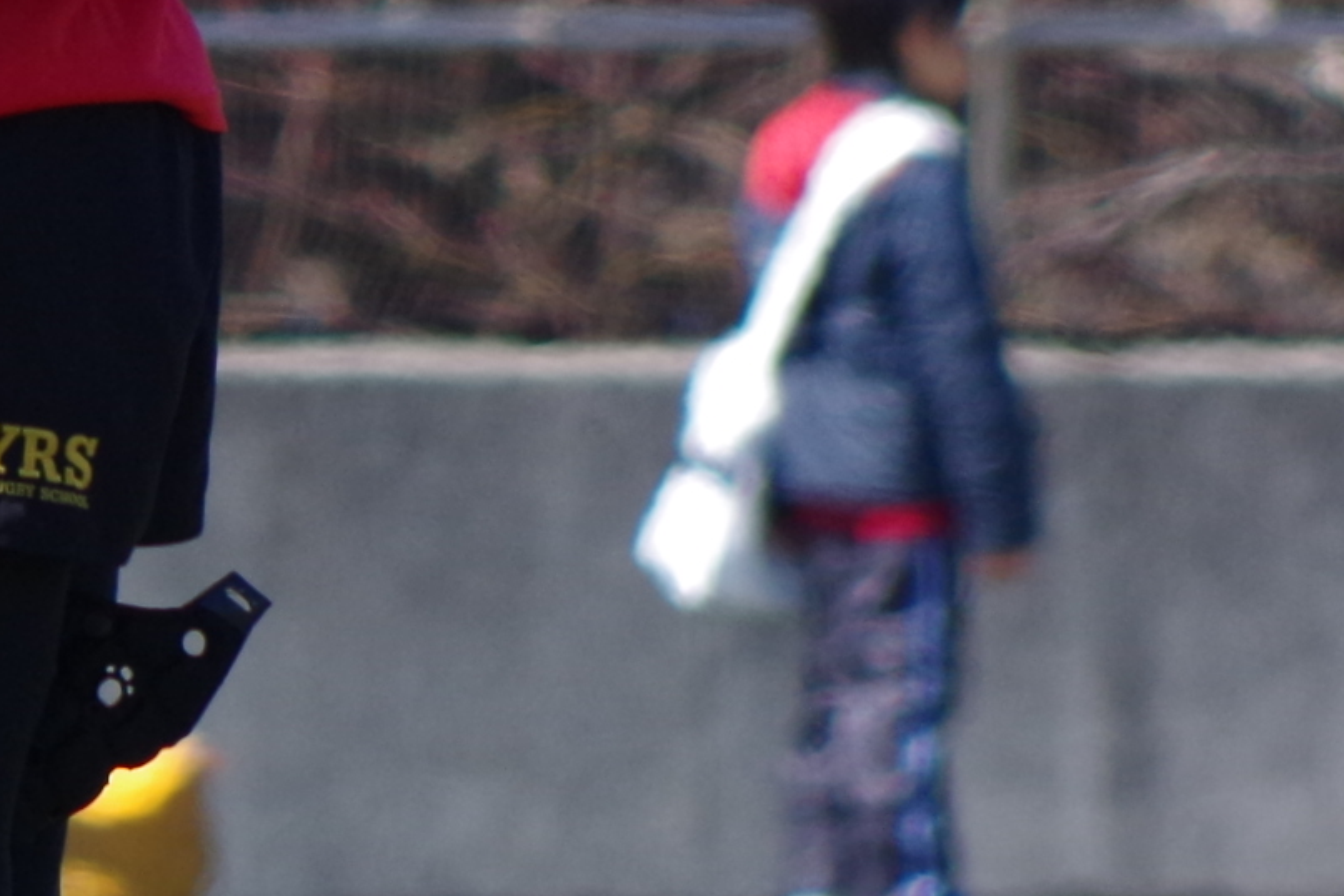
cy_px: -103
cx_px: -689
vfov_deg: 0.8
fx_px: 62379
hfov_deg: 1.2
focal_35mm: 1671
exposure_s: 1/800
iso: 400
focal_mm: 260
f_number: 7.1
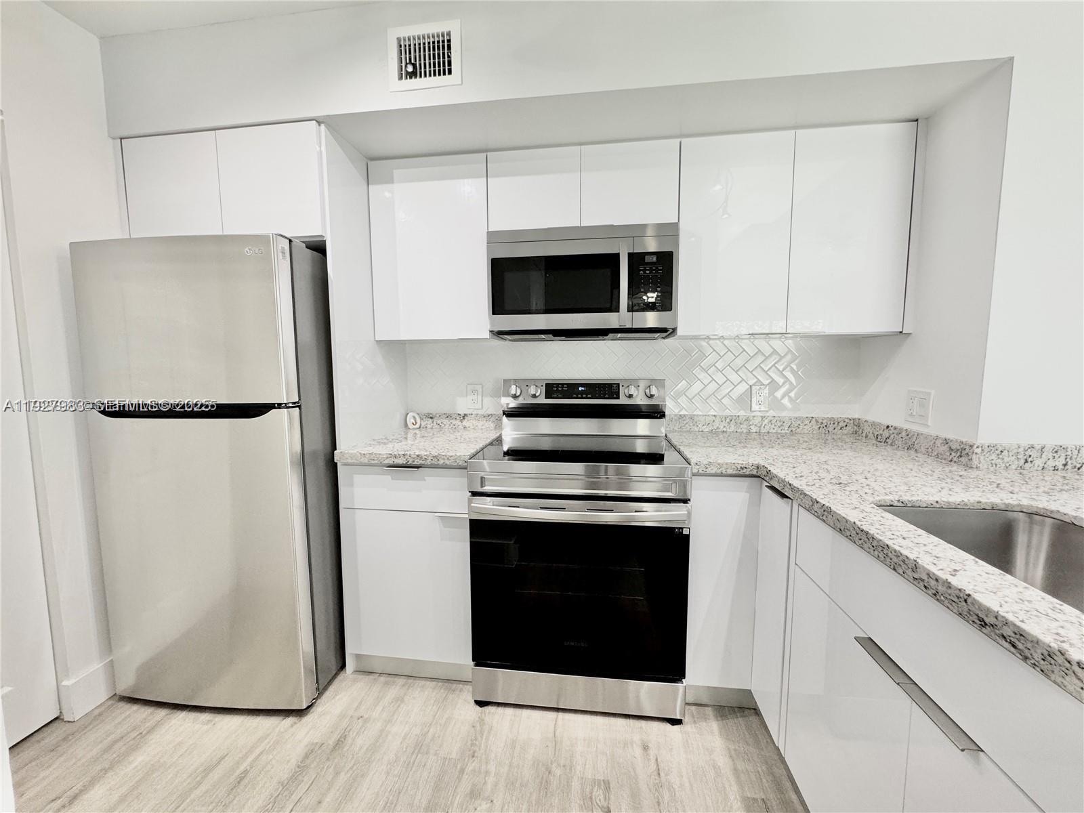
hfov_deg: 102.1
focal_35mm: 14
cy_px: 406
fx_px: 438
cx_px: 542
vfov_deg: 85.7
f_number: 2.2
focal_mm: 2.22
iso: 200
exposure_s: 1/120
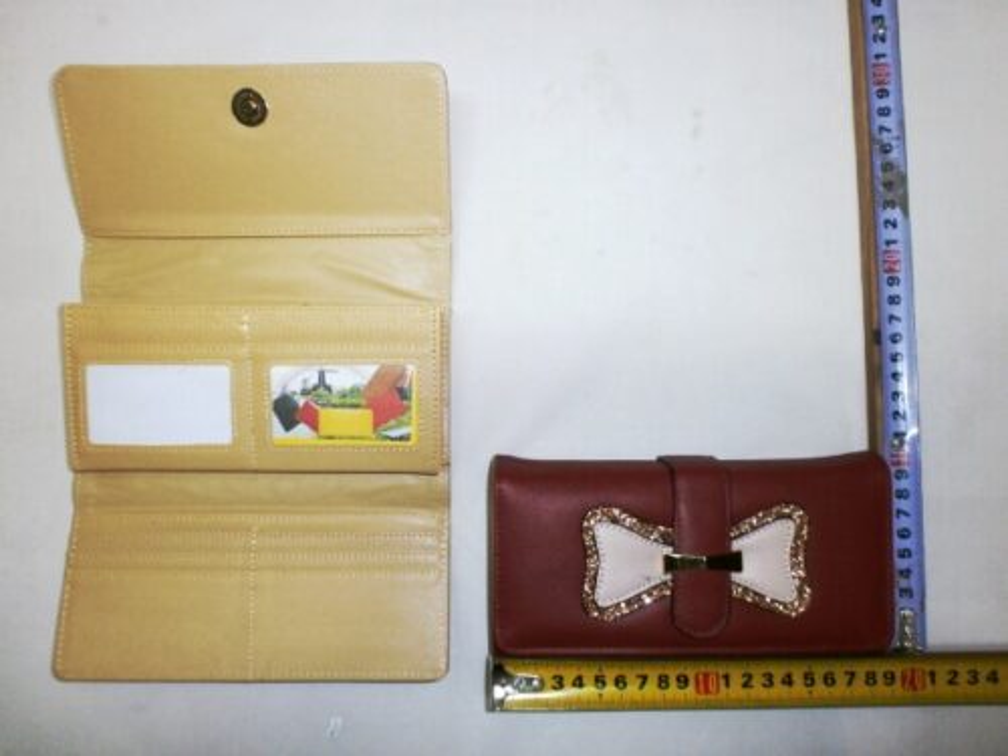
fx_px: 786
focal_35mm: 27
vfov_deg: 51.4
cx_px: 504
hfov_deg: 65.3
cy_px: 378
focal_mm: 4.8
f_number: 2.9
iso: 125
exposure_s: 1/30
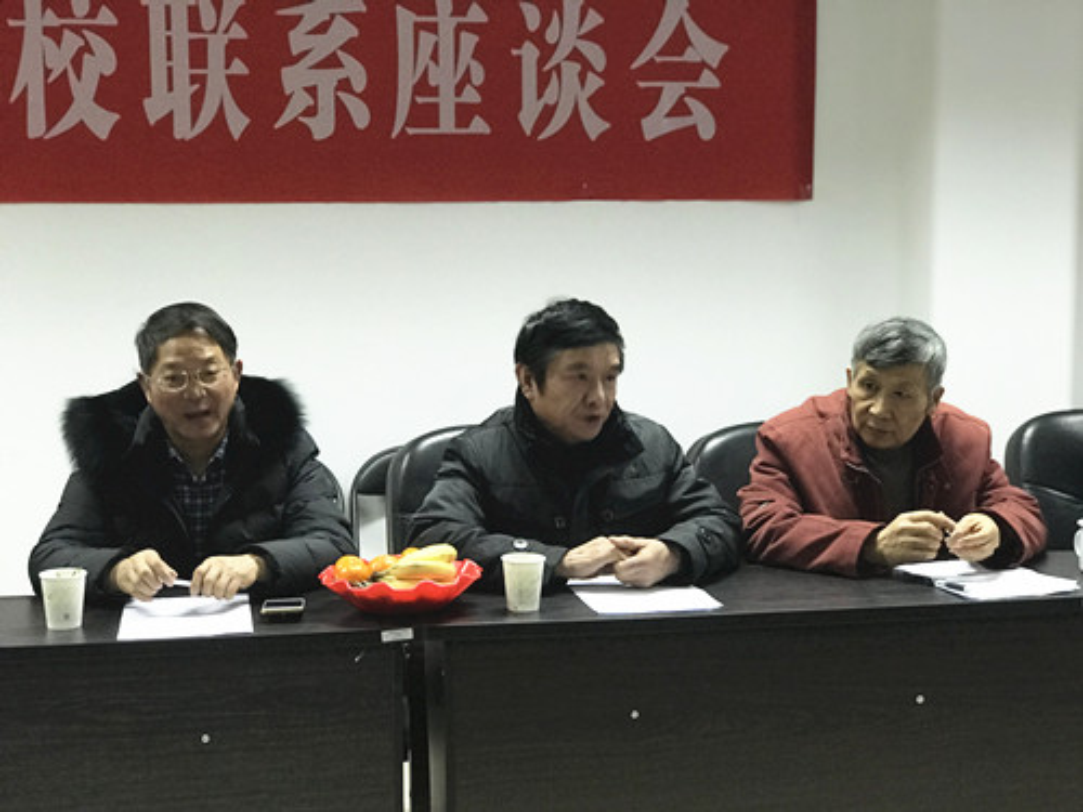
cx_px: 542
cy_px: 406
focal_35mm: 57
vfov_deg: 25.7
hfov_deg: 33.8
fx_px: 1783
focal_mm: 6.6
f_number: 2.8
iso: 320
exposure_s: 1/50
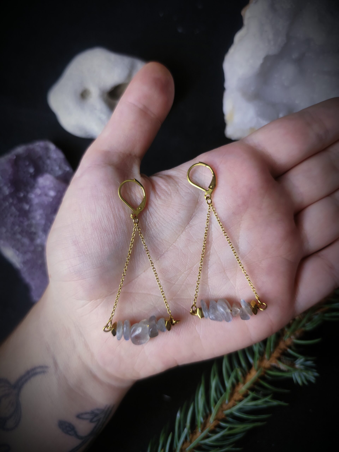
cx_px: 170
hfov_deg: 58.9
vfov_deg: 73.9
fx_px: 300
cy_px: 226
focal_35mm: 23
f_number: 1.65
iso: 250
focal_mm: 6.19
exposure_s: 1/100
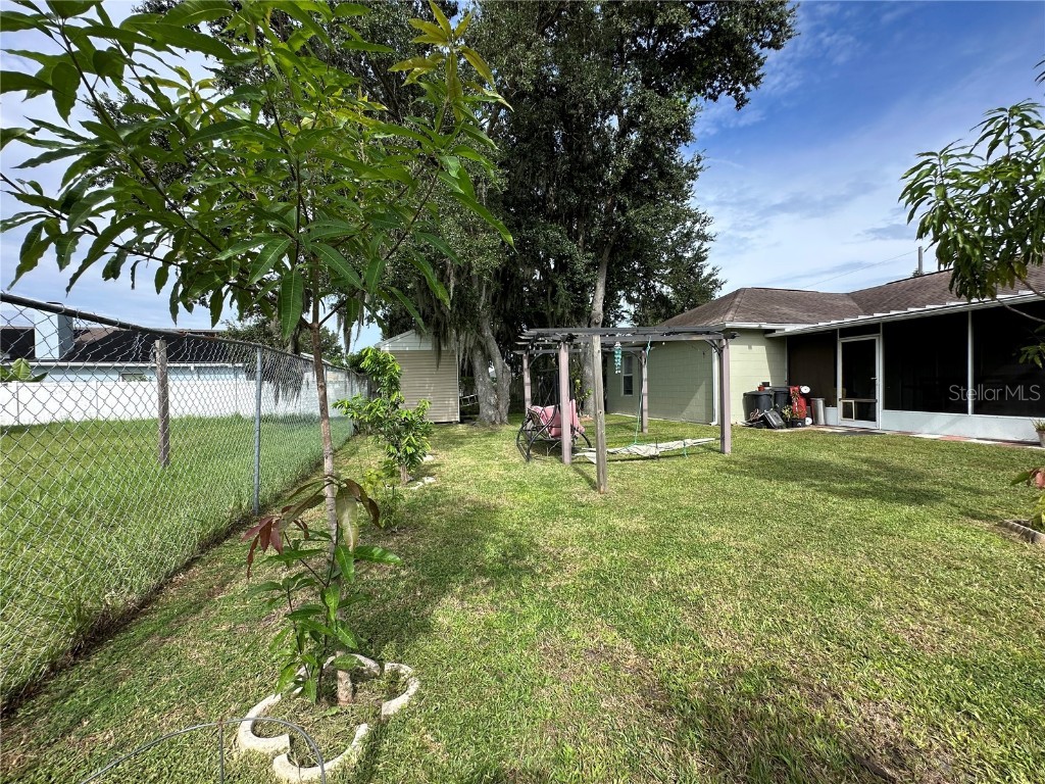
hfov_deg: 102.1
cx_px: 522
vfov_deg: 85.7
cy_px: 392
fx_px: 423
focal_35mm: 14
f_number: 2.2
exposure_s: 1/1082
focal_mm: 2.22
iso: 50
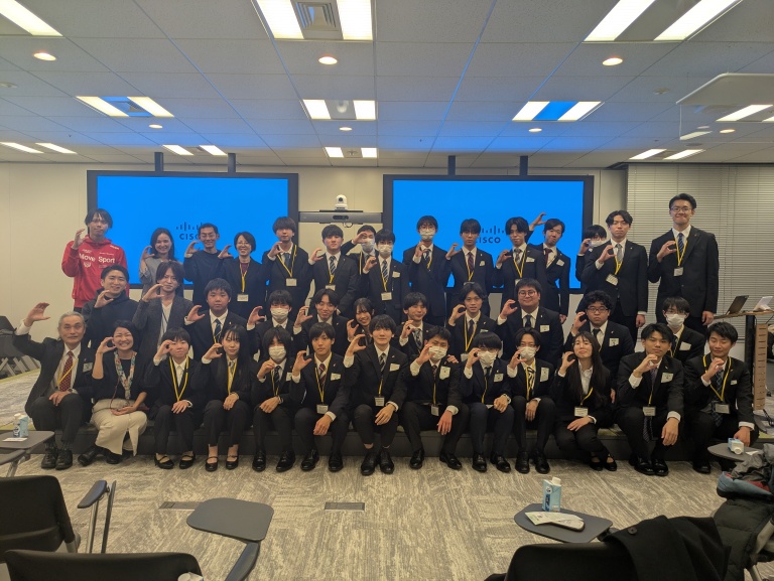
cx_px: 387
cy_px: 290
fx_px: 559
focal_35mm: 25
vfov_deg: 54.9
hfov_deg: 69.4
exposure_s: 1/100
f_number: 1.89
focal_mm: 5.43
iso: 53
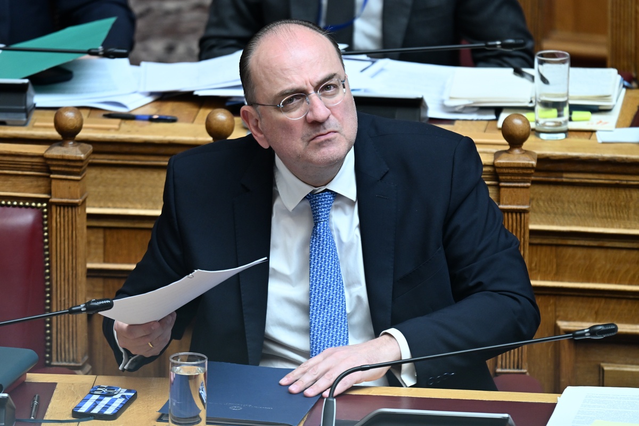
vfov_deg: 2.5
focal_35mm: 560
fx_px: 9939
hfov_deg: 3.7
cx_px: 320
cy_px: 213
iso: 2500
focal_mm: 560
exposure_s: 1/250
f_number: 6.3
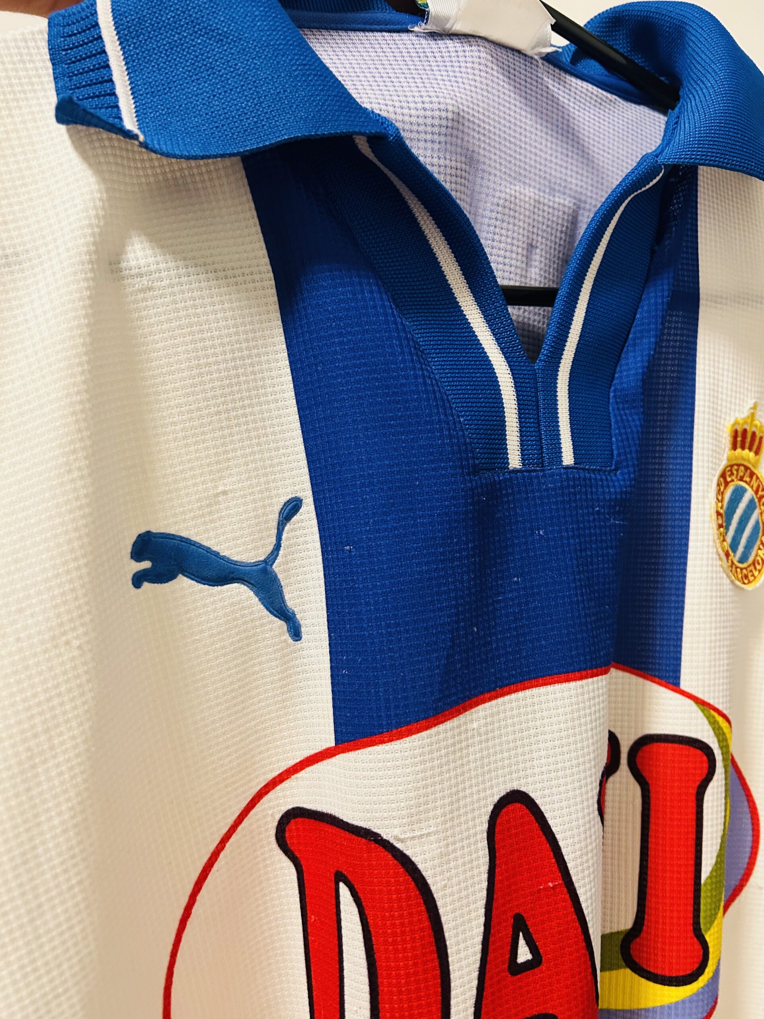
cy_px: 510
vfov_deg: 67.3
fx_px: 765
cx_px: 382
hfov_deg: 53.1
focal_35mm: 26
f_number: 1.5
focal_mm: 5.7
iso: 320
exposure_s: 1/60
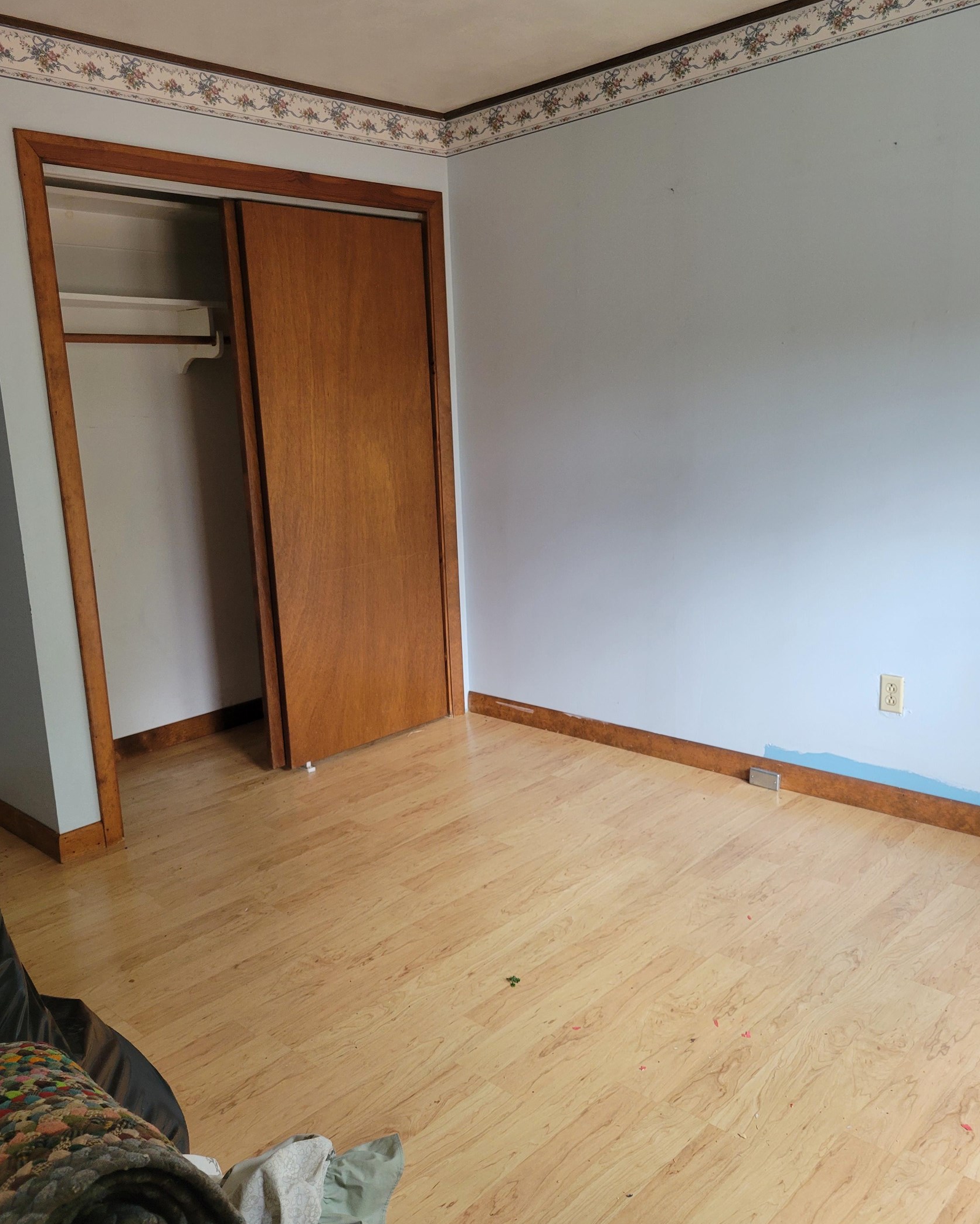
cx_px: 478
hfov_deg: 51.5
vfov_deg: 62.2
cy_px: 617
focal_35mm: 28
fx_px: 1015
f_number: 1.8
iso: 250
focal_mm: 5.4
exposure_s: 1/60
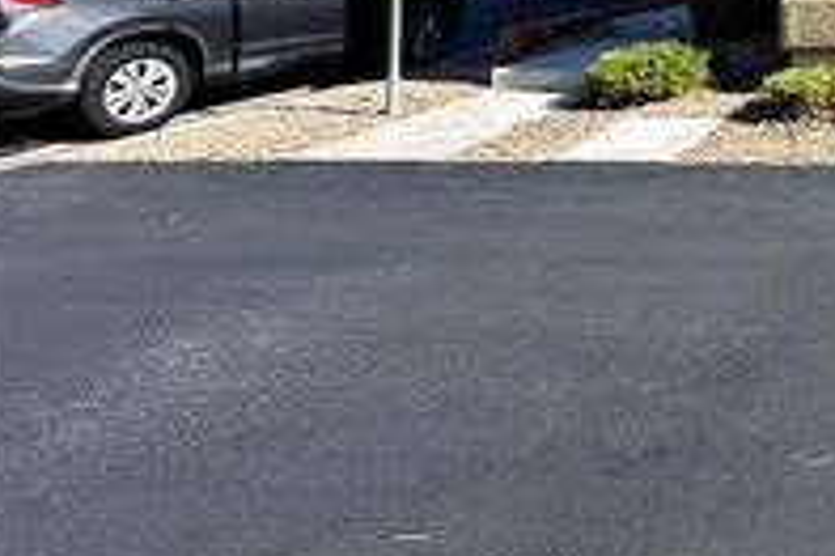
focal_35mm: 37
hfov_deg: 37.4
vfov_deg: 30.3
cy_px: -117
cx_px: 1030
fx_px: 857
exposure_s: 1/1247
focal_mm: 2.22
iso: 40
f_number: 2.2
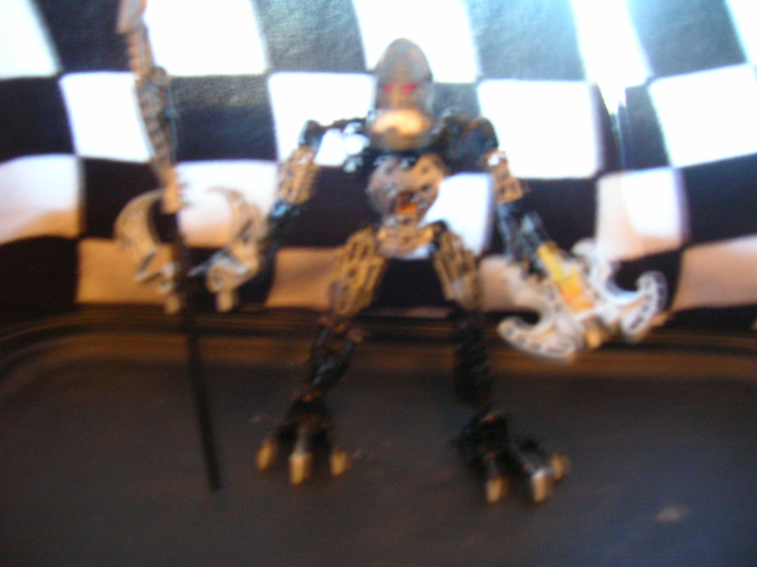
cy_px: 284
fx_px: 744
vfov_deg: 41.8
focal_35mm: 34
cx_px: 378
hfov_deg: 54.0
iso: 200
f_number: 2.9
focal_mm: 5.7
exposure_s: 1/1.9
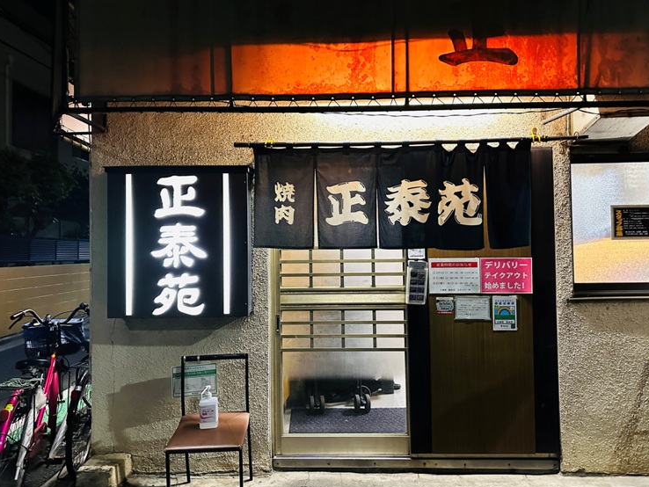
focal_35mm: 26
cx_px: 320
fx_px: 488
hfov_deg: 67.3
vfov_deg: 53.1
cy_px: 236
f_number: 1.78
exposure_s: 1/50
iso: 800
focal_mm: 6.86
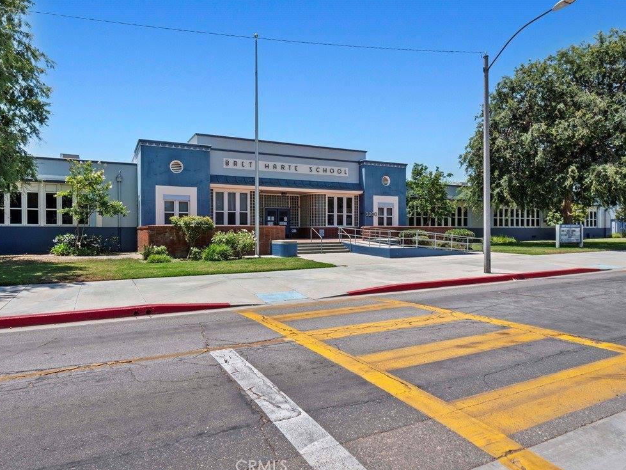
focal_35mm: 23
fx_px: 416
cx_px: 309
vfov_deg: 58.9
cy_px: 230
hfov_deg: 73.9
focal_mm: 11
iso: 200
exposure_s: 1/160
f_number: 8
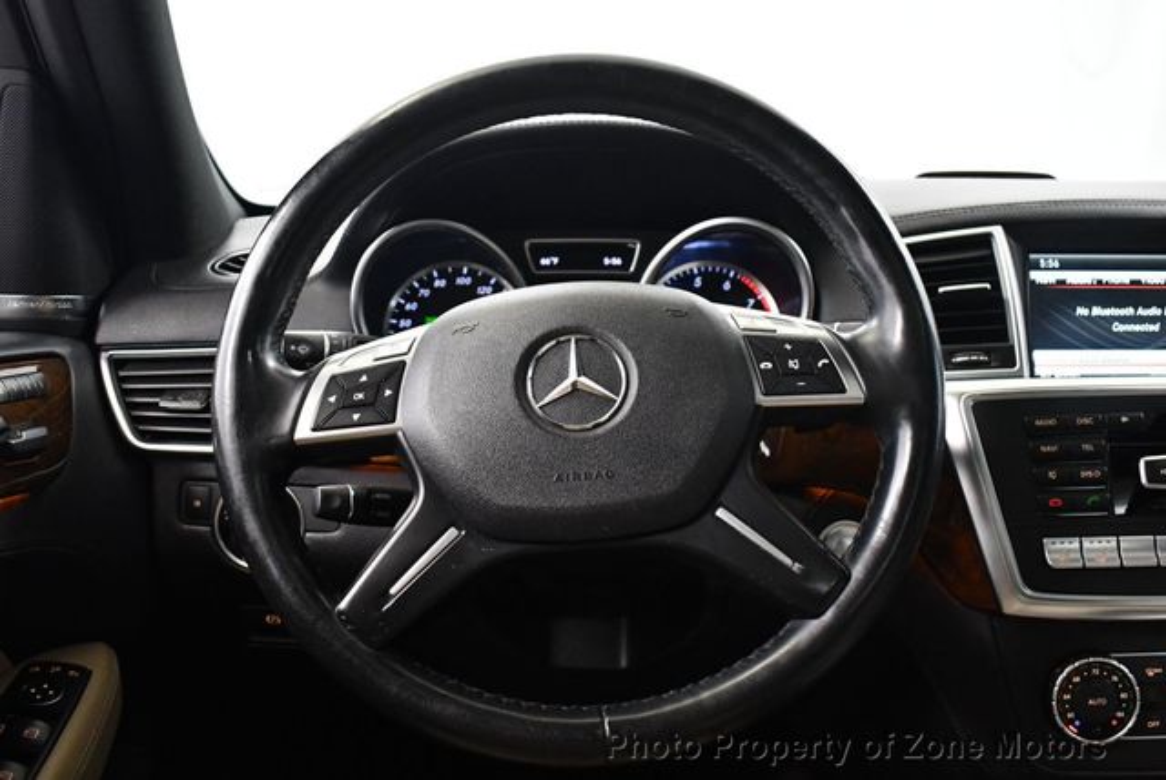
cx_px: 583
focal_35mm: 36
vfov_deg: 36.9
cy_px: 390
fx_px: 1167
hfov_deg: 53.1
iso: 3200
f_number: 3.5
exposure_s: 1/80
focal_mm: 18
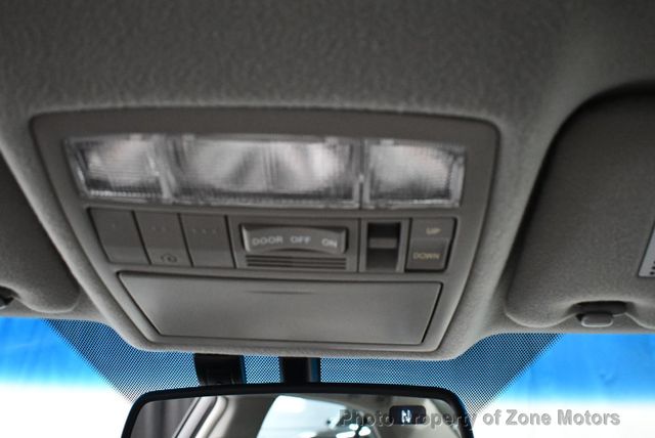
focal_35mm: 36
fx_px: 656
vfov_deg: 36.9
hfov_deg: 53.1
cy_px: 219
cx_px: 328
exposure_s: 1/80
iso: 3200
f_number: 3.5
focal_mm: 18
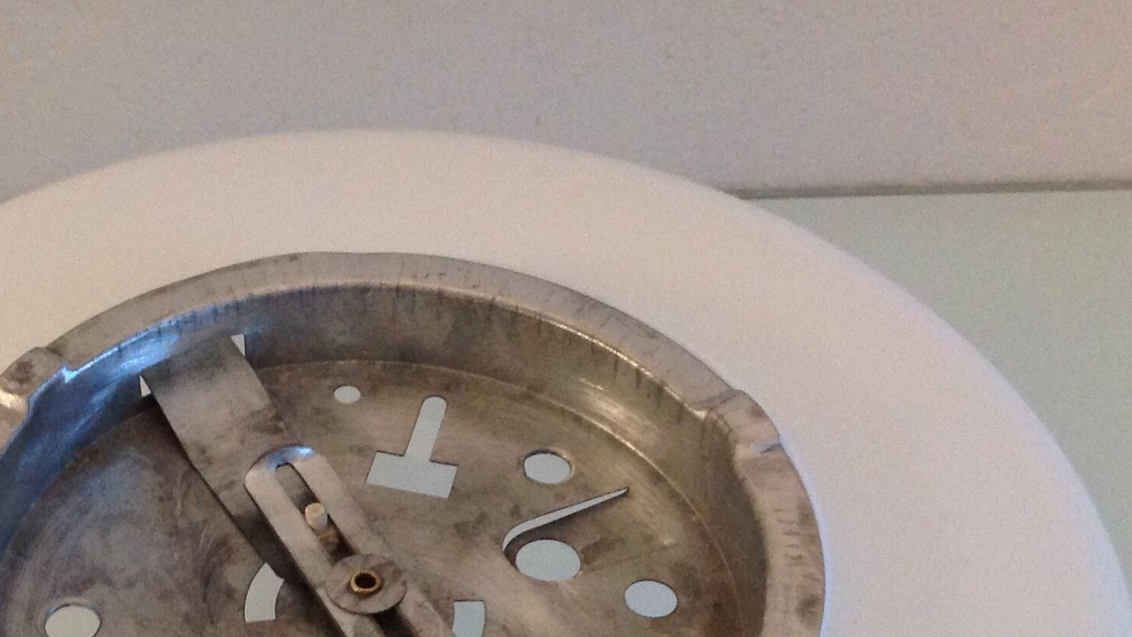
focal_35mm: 67
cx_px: 312
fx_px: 2011
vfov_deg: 17.4
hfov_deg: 31.0
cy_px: 696
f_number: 2.4
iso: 320
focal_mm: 4.28
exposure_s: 1/17
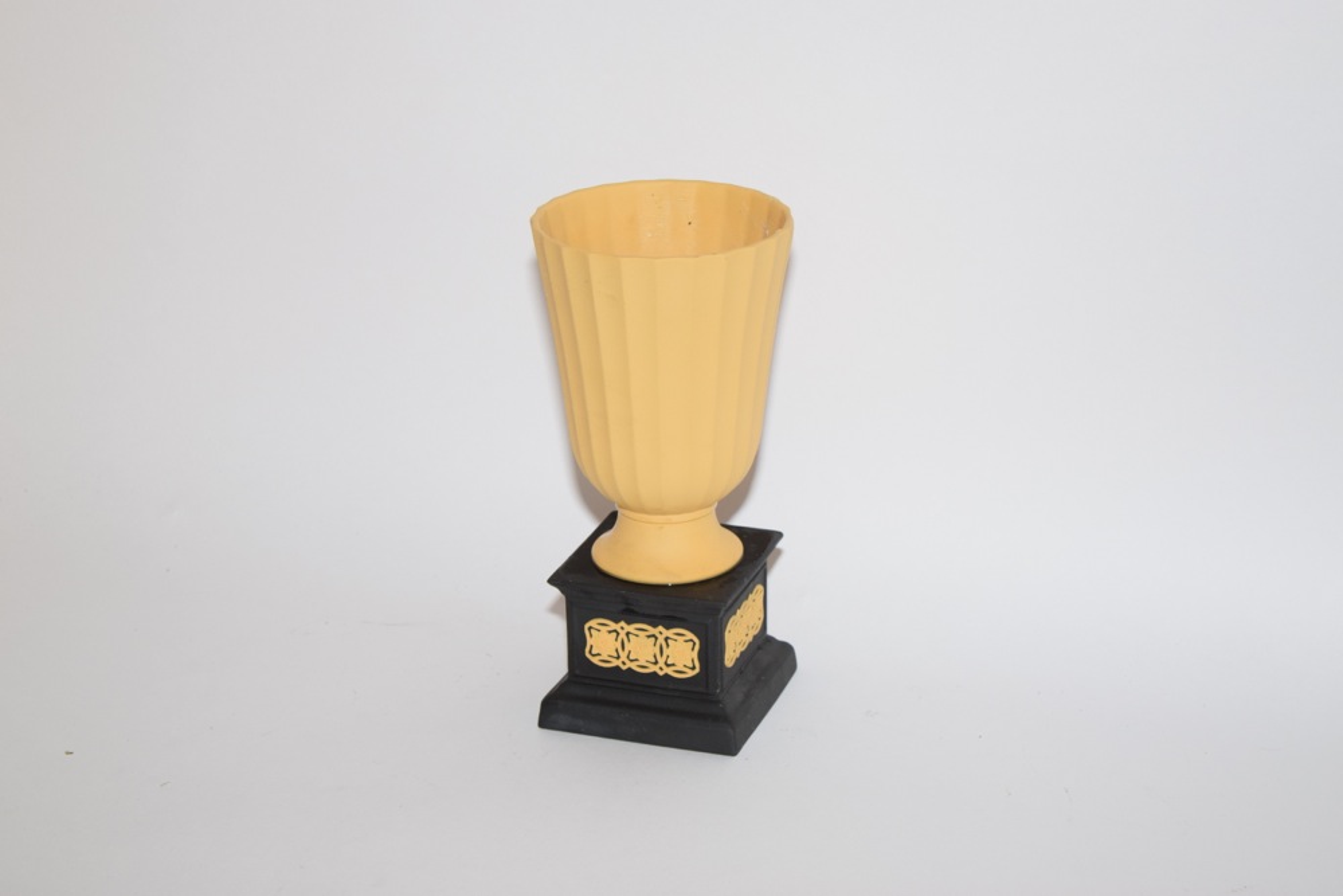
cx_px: 672
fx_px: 3078
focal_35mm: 82
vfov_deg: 16.6
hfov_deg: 24.6
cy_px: 448
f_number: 5.6
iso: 800
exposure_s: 1/60
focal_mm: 55
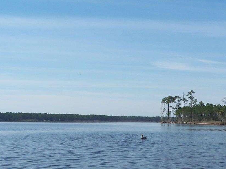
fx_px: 470
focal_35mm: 72
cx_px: 209
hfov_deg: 26.0
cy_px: 122
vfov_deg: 20.3
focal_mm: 6.3
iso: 80
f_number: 5.6
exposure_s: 1/500
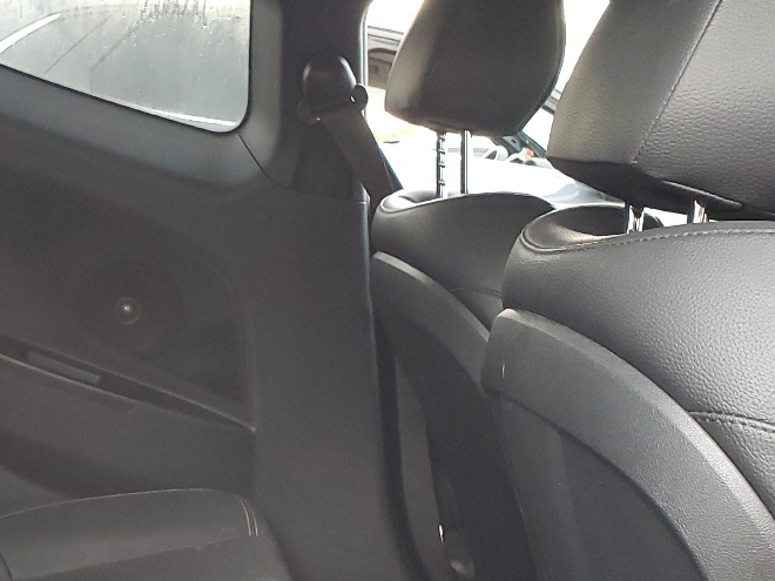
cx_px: 124
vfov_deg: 23.0
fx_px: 1410
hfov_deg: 29.8
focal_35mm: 63
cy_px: 451
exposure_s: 1/60.2
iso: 214
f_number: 1.5
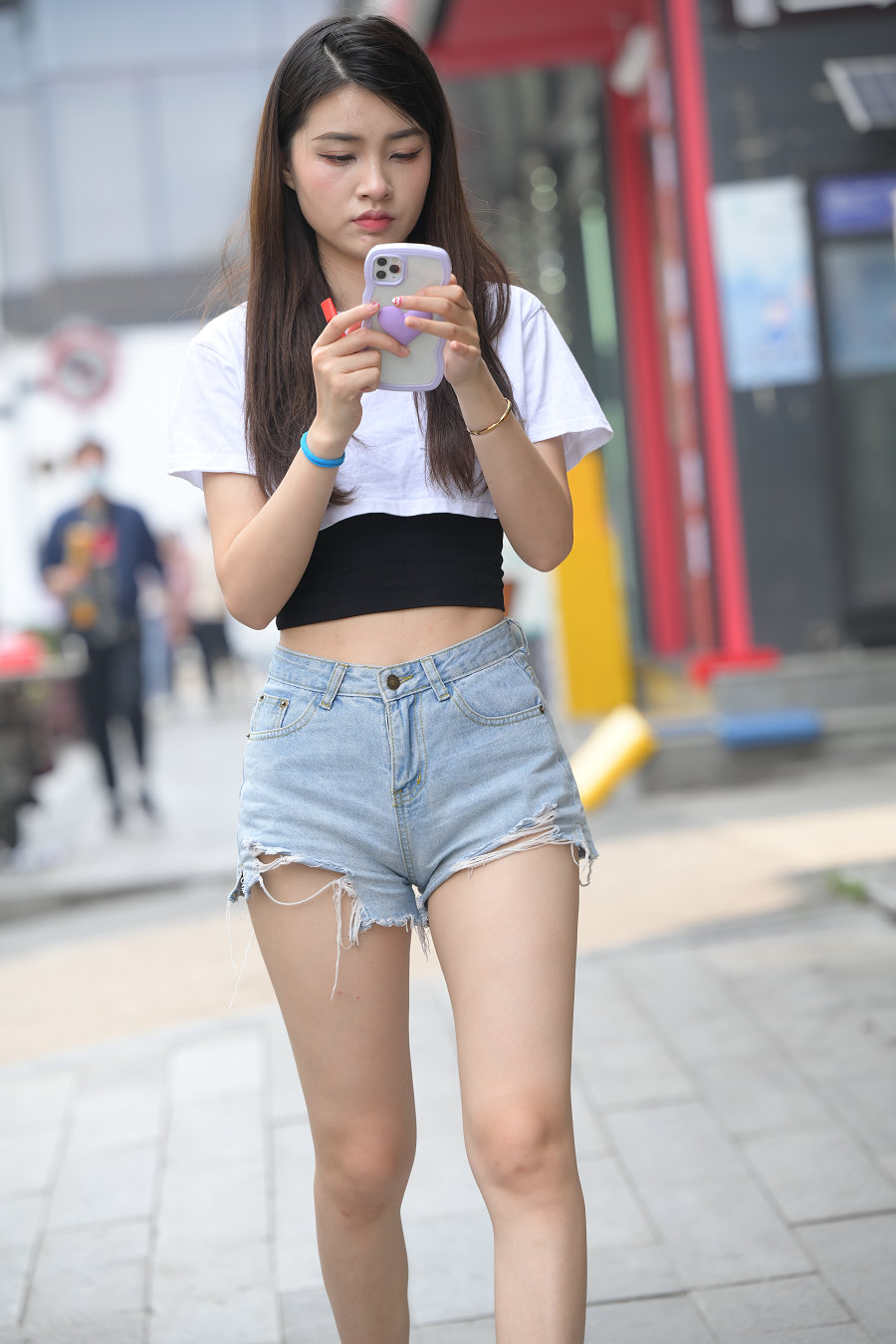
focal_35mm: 140
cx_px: 448
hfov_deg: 9.8
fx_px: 5226
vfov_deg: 14.7
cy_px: 672
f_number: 4
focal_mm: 140
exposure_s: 1/400
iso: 220
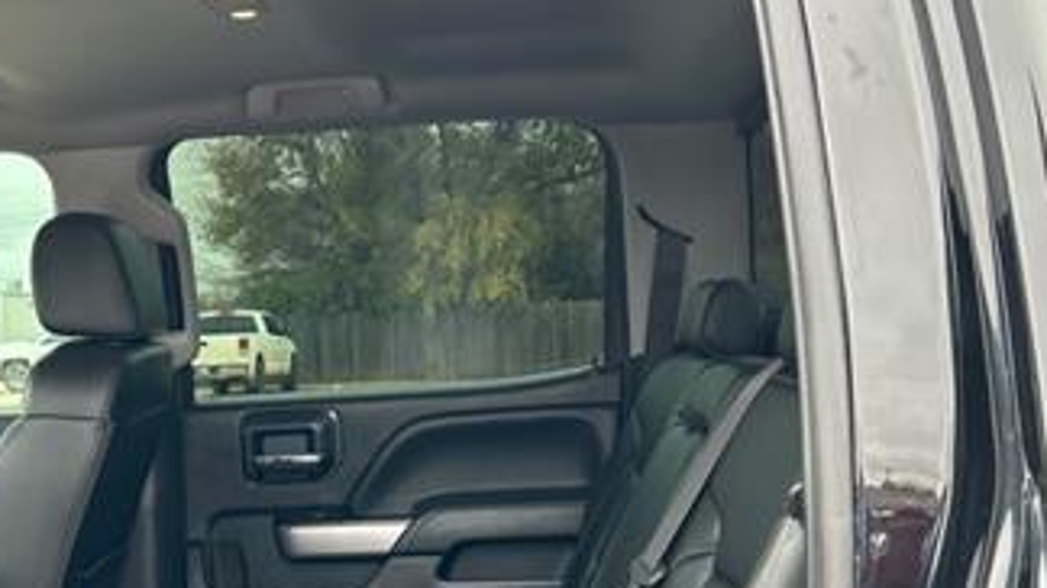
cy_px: 556
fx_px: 1554
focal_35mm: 56
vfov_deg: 20.9
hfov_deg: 36.7
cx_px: 317
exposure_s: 1/121
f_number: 1.5
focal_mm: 5.7
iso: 100
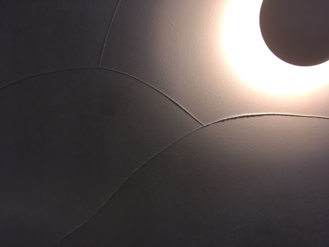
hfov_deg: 61.7
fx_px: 276
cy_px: 124
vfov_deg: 48.2
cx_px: 164
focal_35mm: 29
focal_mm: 4.15
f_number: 2.2
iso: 32
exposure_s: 1/30
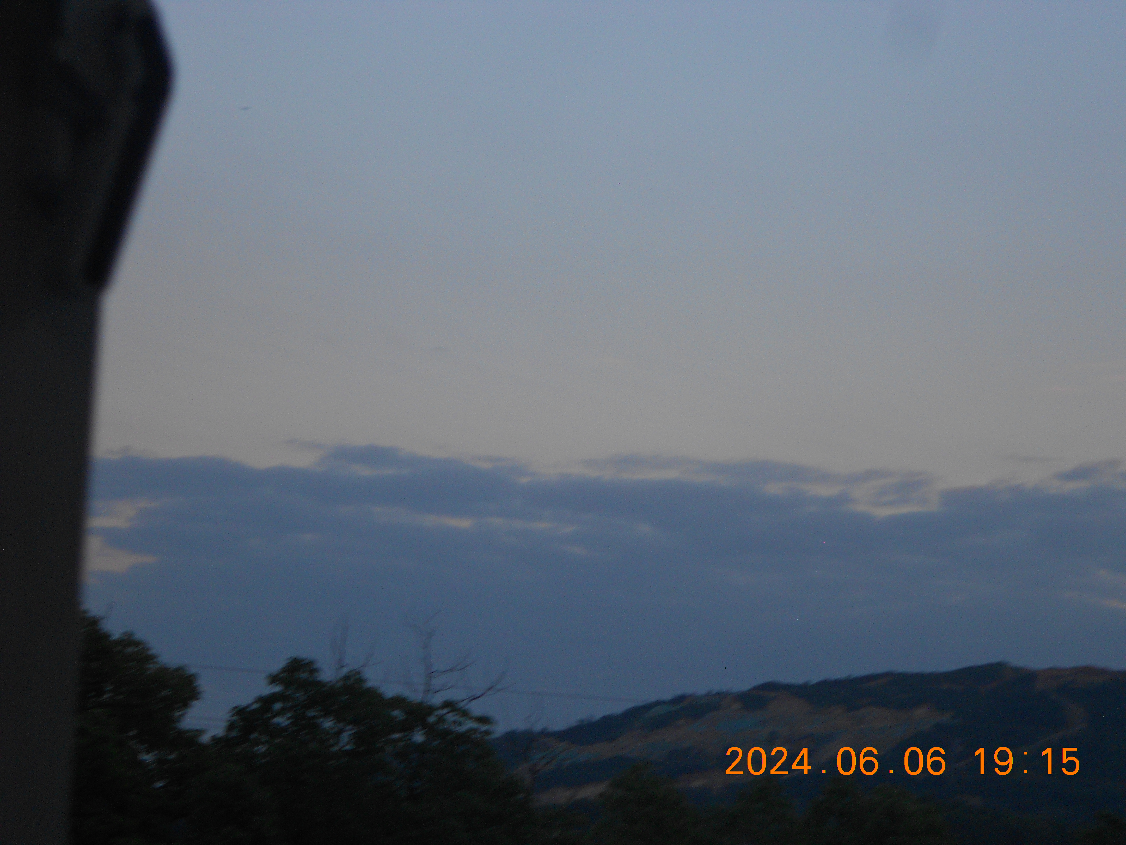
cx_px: 563
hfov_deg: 22.8
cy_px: 422
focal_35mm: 86
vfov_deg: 17.2
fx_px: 2797
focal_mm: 15.4
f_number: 6.3
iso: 125
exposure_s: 1/60
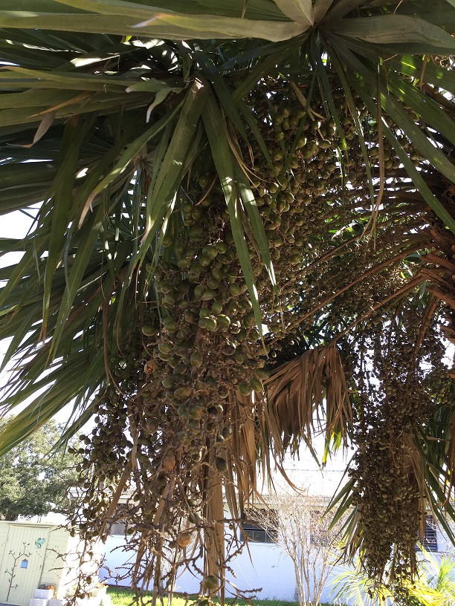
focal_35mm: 31
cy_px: 303
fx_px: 543
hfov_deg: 45.4
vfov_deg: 58.4
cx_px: 228
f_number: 2.4
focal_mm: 3.3
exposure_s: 1/120
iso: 25
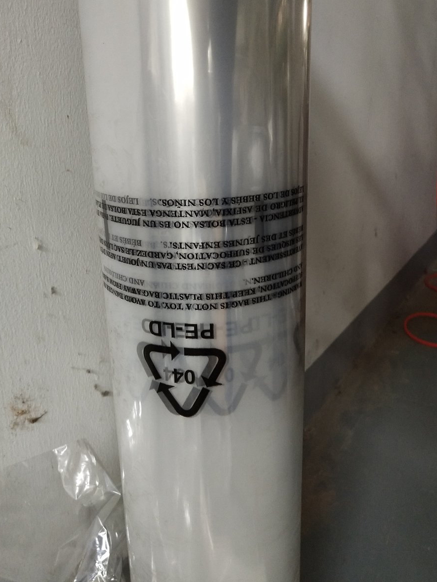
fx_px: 572
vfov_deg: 53.9
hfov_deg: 41.8
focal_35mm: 34
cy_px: 263
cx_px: 202
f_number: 1.8
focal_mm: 3.95
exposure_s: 1/33.3
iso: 427
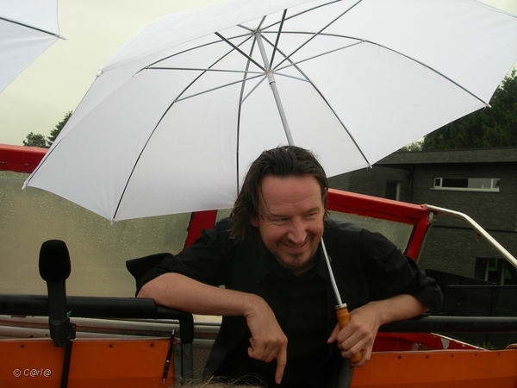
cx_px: 258
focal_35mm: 38
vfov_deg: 37.7
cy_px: 194
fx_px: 568
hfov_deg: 49.0
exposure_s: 1/162
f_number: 4.8
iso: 50
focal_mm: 7.8
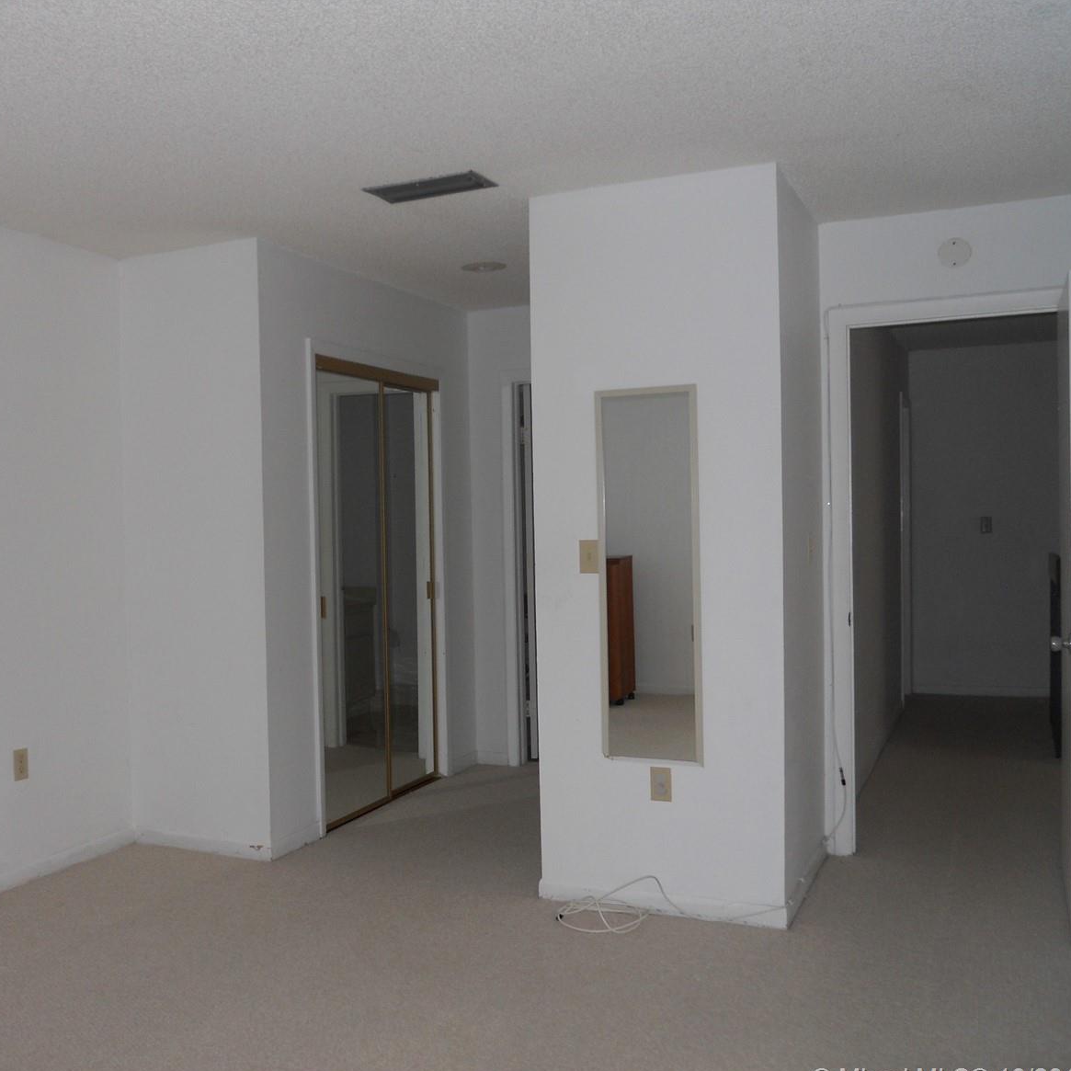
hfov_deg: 47.8
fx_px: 1190
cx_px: 375
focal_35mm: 34
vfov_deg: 48.4
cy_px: 546
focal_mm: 5
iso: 100
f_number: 2.7
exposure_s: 1/25
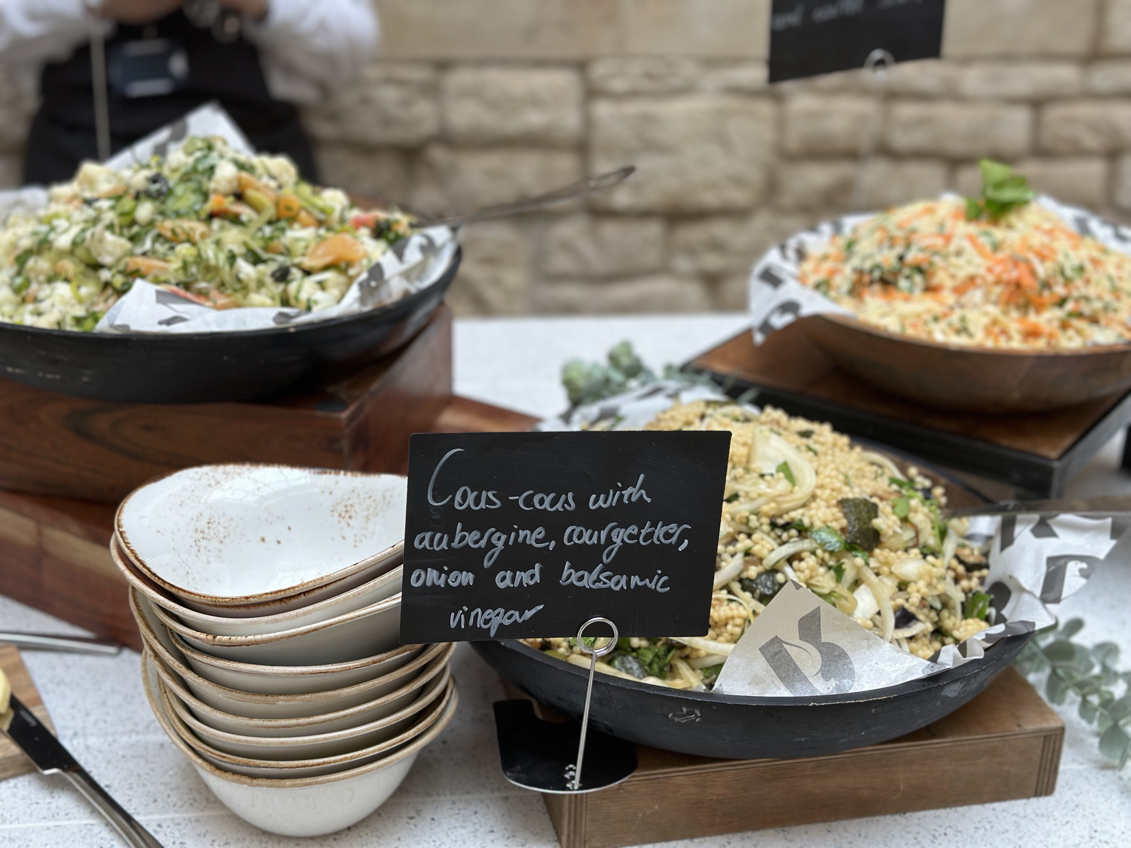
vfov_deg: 30.3
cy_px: 424
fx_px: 1568
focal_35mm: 48
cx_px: 566
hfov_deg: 39.7
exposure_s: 1/106
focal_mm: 6.86
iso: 64
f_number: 1.78
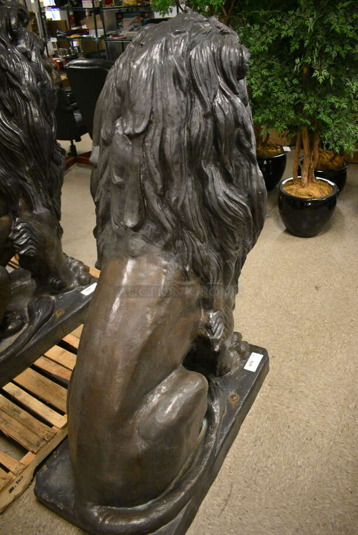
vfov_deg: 67.3
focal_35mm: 27
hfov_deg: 48.0
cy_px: 268
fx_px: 402
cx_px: 179
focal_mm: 18
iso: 4000
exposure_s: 1/125
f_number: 3.5
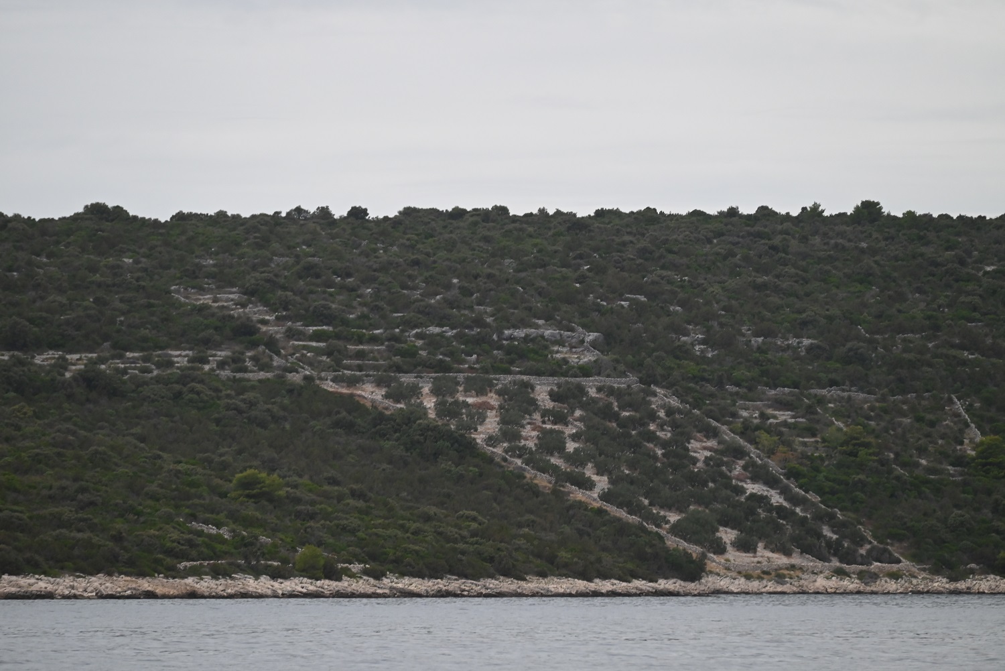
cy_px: 336
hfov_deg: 11.1
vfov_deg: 7.4
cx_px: 502
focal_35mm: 185
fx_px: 5166
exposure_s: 1/500
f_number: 5
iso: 1400
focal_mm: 185
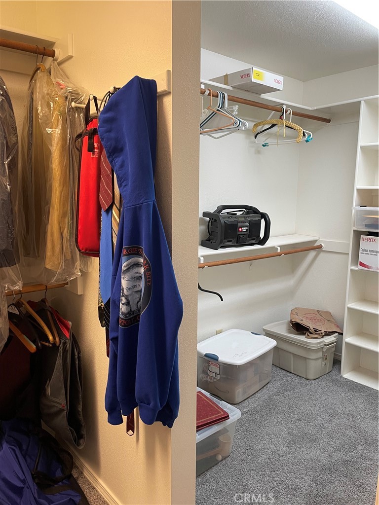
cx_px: 190
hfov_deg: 53.1
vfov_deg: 67.3
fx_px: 380
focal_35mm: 26
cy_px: 252
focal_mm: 4.2
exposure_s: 1/60
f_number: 1.6
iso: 125
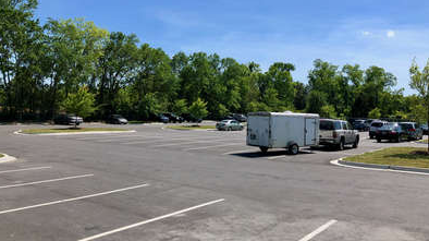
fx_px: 352
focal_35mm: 31
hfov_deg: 62.7
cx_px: 216
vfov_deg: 37.7
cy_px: 108
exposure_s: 1/2525
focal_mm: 4
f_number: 1.8
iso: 20
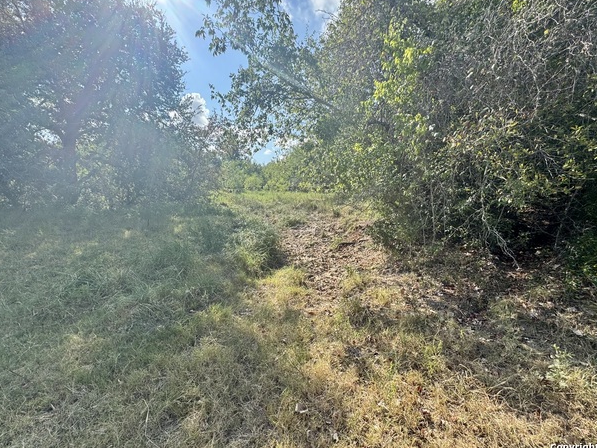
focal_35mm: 15
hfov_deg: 98.1
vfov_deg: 81.8
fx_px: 259
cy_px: 225
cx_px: 310
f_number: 2.2
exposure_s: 1/771
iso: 50
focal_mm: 2.22
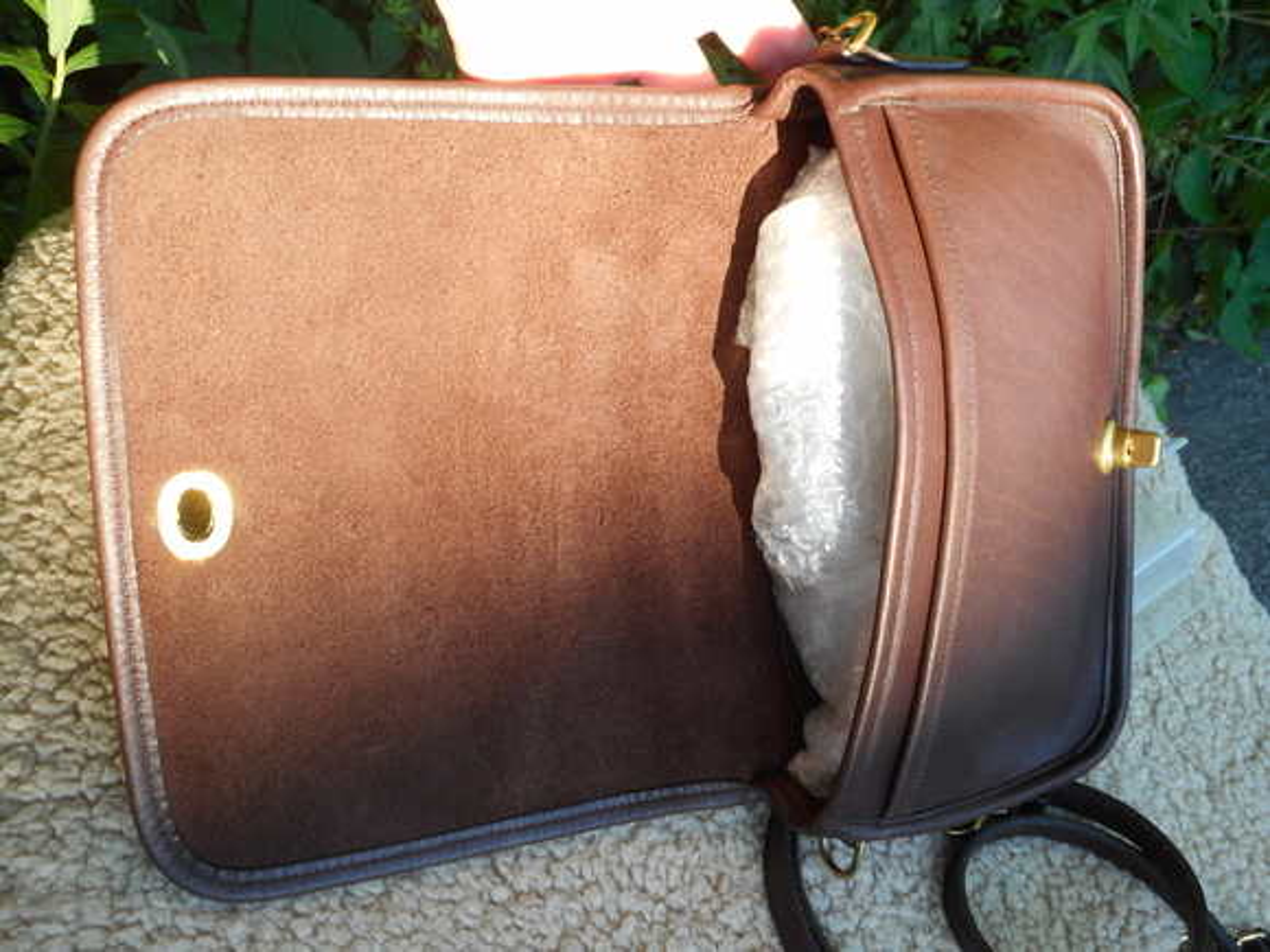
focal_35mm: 34
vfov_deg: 41.8
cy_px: 476
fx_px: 1247
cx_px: 635
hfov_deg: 54.0
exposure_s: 1/50
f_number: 4.2
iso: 80
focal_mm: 6
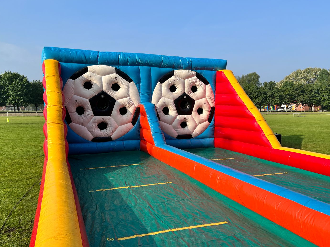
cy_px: 140
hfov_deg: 60.0
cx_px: 164
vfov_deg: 46.7
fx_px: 286
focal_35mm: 30
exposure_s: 1/2915
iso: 50
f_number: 1.5
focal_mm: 5.7
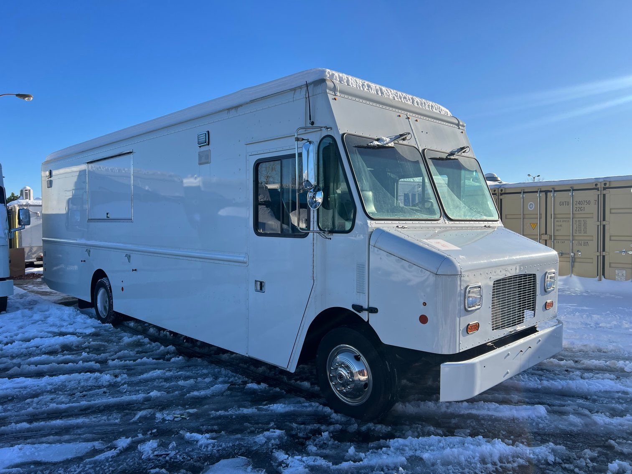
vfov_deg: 53.1
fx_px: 475
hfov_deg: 67.3
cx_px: 316
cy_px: 237
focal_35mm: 26
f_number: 1.5
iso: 50
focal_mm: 5.7
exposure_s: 1/3460
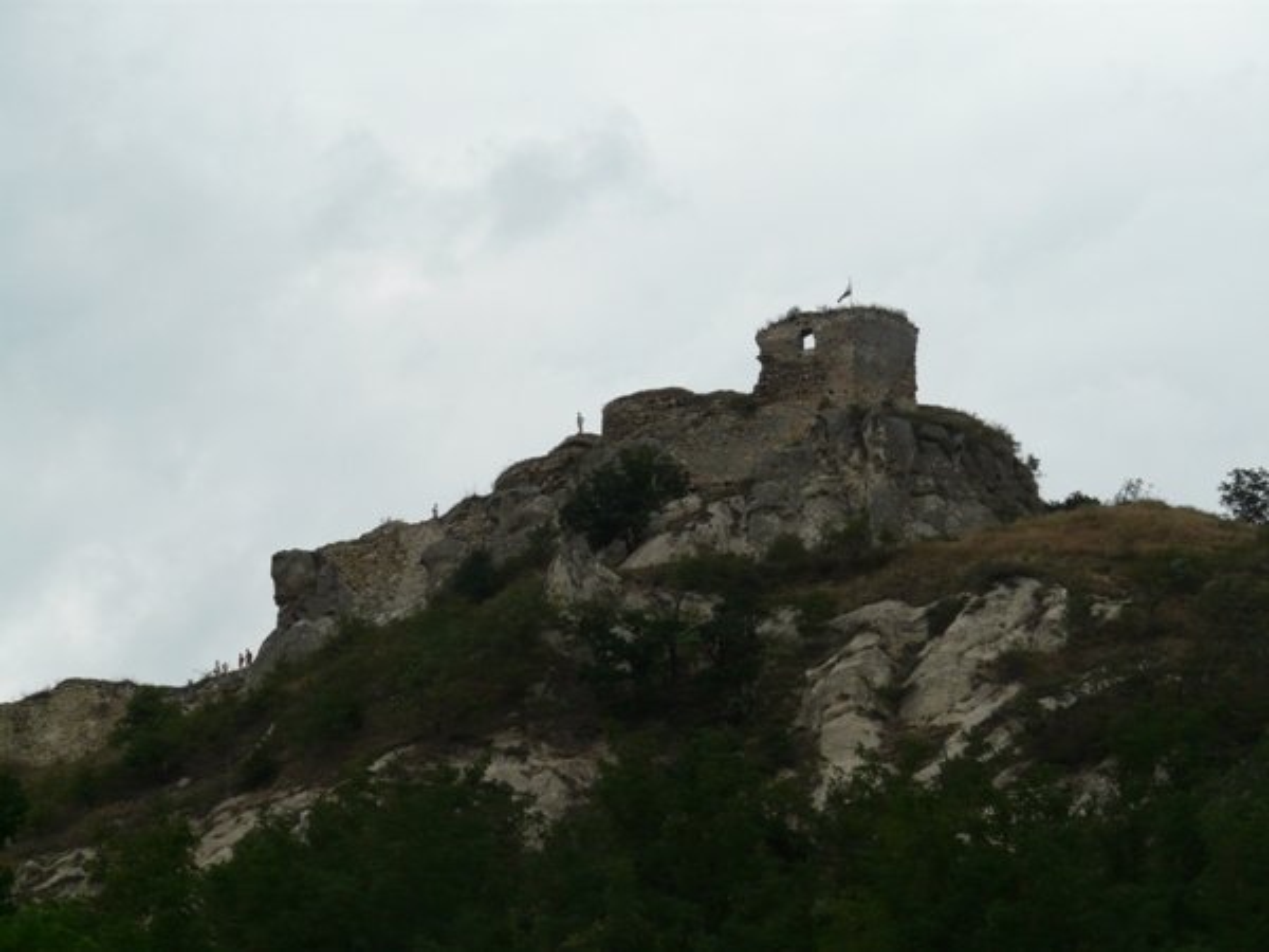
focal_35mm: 96
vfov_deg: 15.4
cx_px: 634
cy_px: 476
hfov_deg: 20.4
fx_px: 3519
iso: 100
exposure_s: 1/320
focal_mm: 15.8
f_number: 5.6
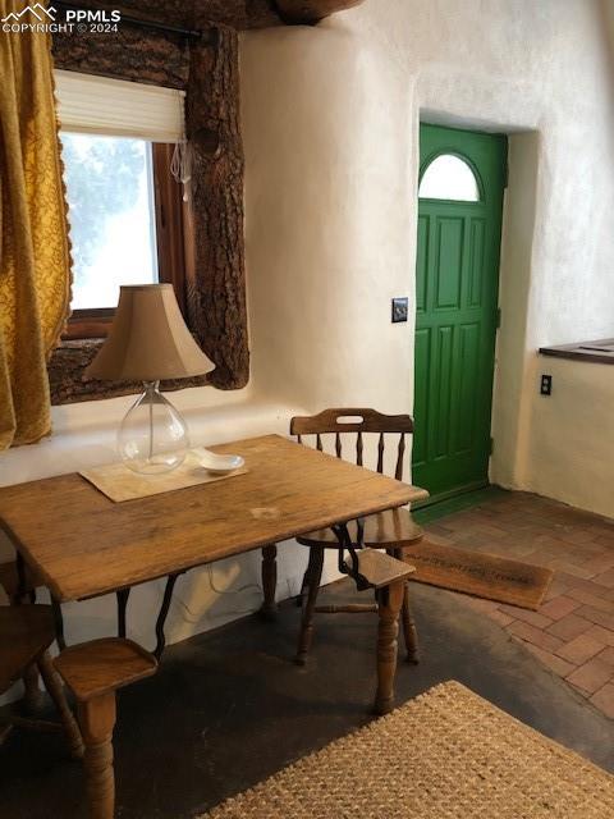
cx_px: 307
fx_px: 662
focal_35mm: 28
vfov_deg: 63.4
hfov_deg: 49.7
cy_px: 410
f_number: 1.8
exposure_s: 1/15
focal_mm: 3.99
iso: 40
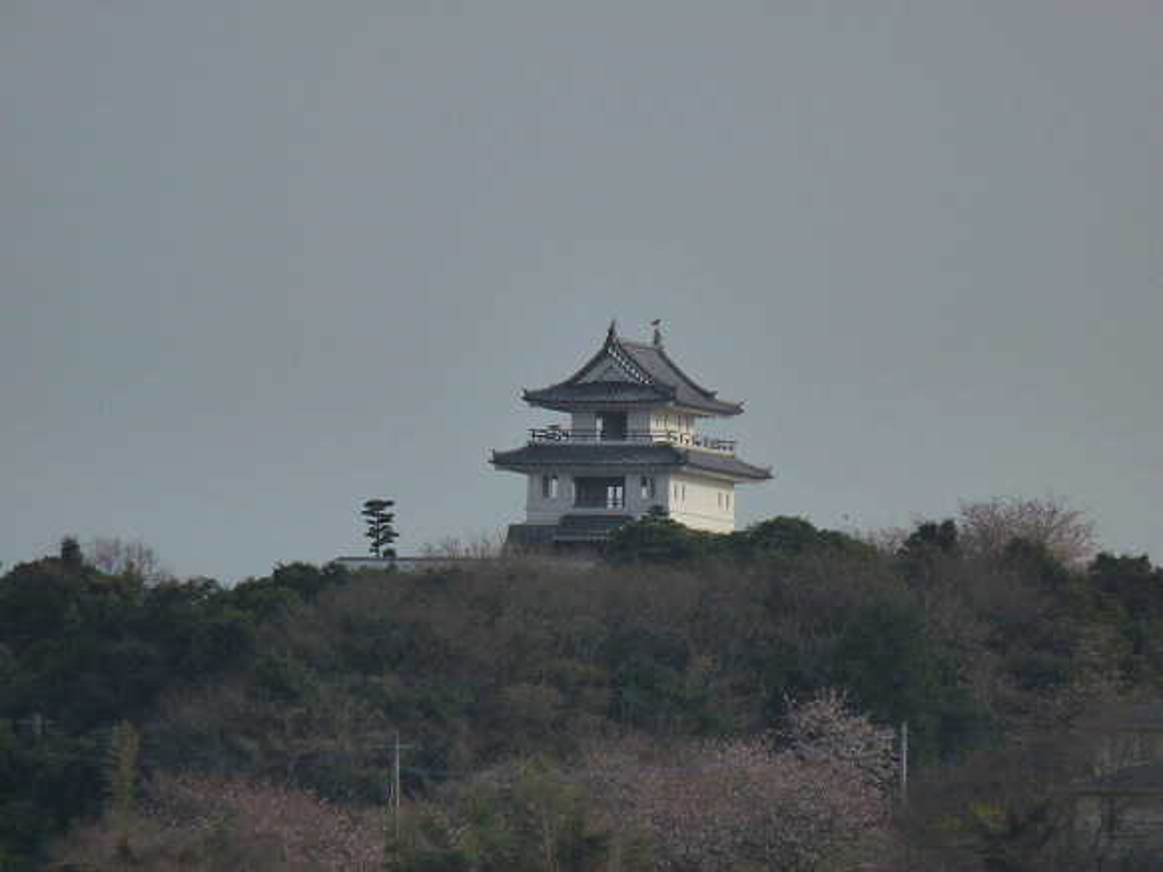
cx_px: 582
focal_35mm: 478
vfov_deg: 3.1
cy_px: 436
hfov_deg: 4.1
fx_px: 16056
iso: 160
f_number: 8
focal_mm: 85
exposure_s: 1/400
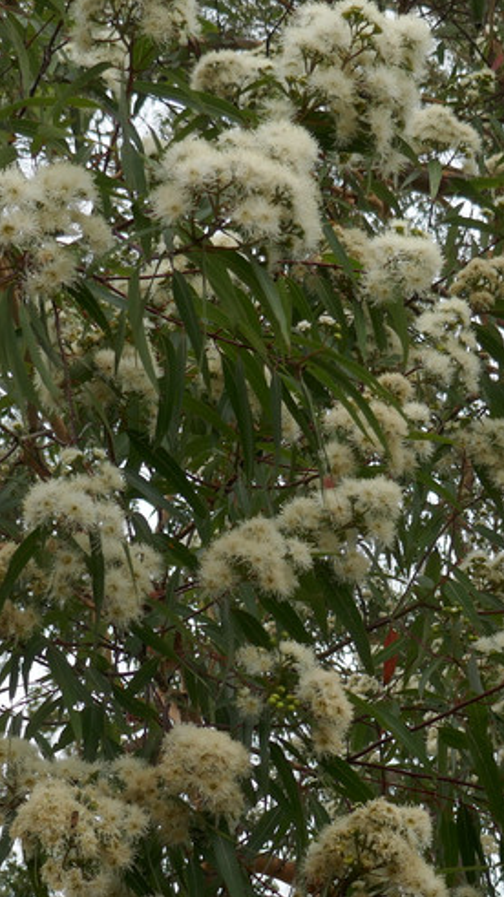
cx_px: 334
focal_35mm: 64
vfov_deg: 32.7
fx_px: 1521
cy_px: 537
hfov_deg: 18.8
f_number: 2.8
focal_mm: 9.1
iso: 125
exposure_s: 1/100
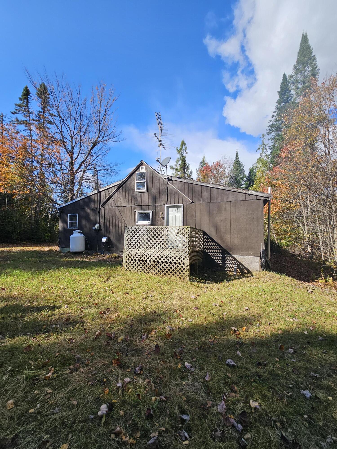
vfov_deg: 106.2
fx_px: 169
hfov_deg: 89.9
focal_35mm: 13
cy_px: 224
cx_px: 168
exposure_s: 1/1493
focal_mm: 2.2
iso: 50
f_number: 2.2
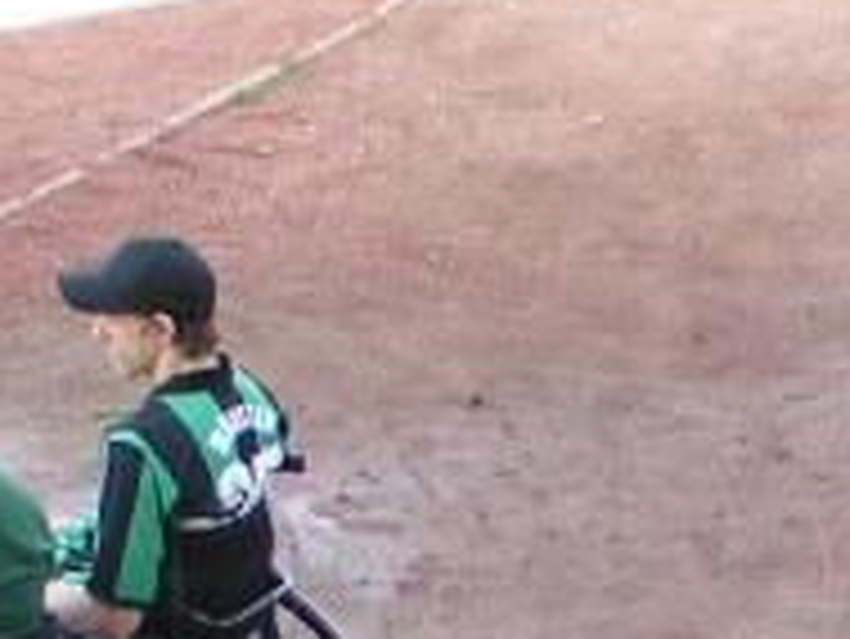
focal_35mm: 275
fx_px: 6757
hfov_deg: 7.0
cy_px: 1287
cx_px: 1502
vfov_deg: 5.3
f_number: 3.2
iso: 50
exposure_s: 1/80
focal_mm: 10
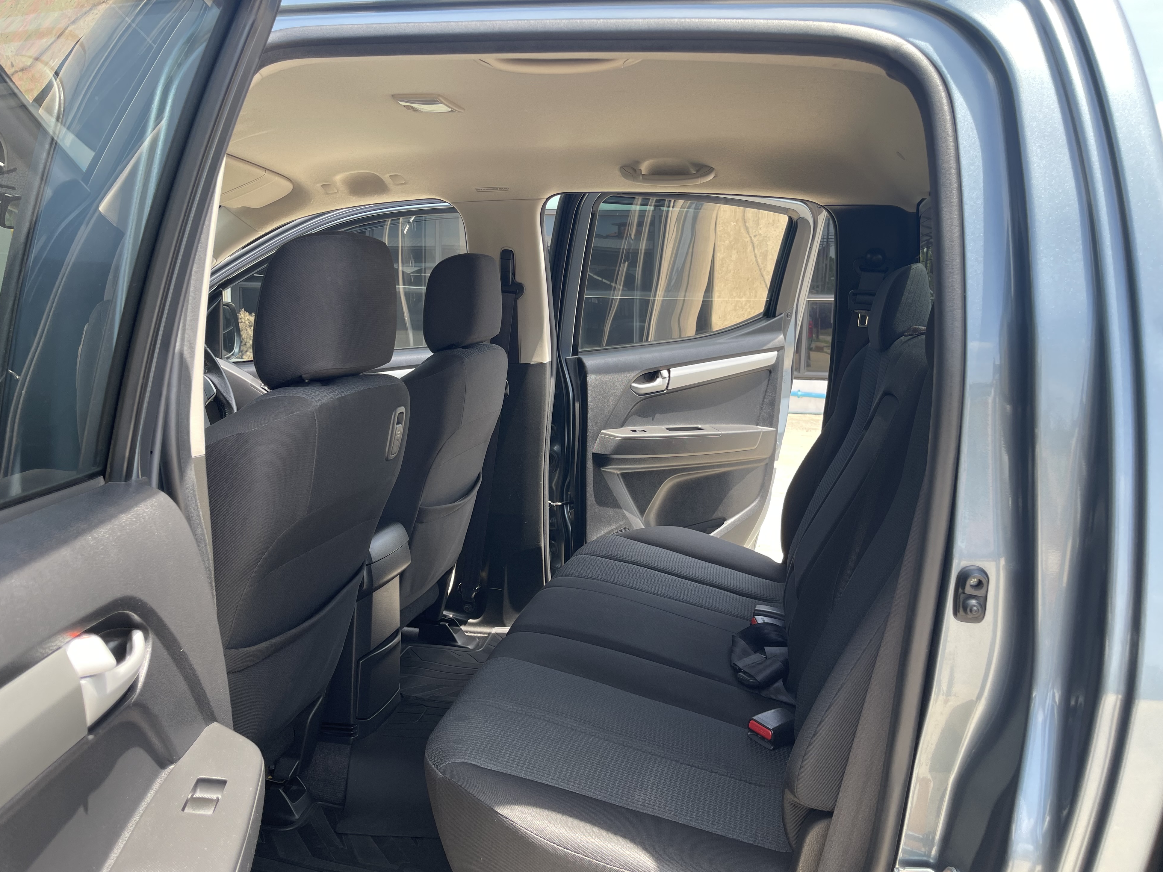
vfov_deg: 51.4
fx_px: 907
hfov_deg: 65.3
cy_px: 437
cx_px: 597
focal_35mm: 27
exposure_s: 1/332
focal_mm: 5.1
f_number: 1.6
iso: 32
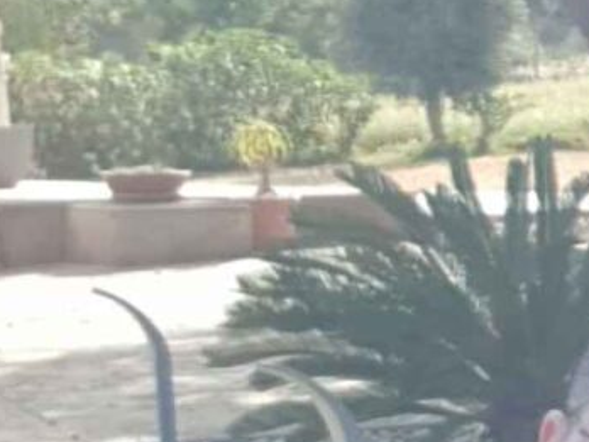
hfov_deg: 9.4
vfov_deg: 8.0
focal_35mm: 184
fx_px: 3131
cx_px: 1481
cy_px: 559
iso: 40
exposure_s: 1/600
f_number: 1.7
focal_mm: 2.95
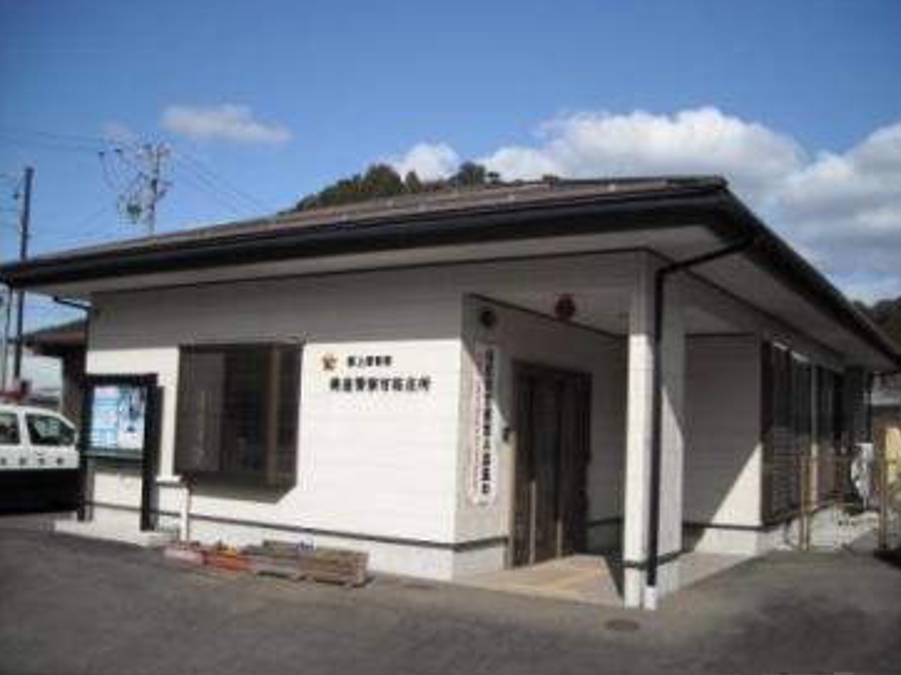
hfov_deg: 51.4
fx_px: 936
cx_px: 460
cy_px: 340
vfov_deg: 39.6
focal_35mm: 36
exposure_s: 1/402
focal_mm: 5.7
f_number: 5.6
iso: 64
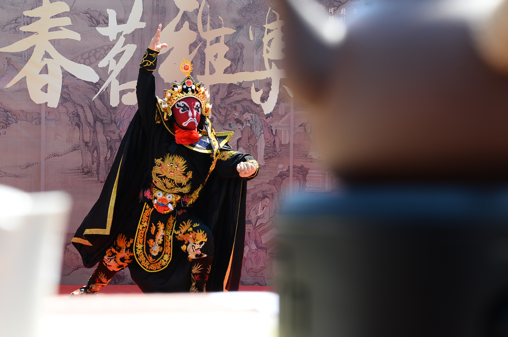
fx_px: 1085
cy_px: 203
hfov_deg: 26.2
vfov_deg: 17.7
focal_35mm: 77
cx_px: 176
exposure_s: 1/400
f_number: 5.6
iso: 200
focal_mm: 52
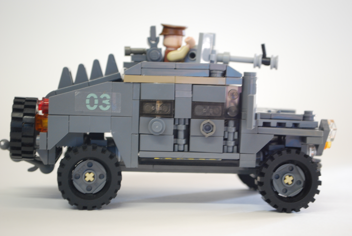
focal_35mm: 72
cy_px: 118
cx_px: 176
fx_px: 705
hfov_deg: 28.0
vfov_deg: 19.0
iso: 400
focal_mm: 48
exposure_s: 1/5
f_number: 5.6
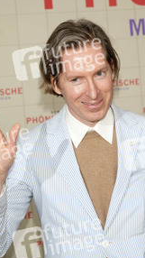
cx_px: 85
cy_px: 105
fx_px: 649
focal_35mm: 95
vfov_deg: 22.4
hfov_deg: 12.7
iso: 320
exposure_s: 1/160
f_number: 5.6
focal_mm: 65
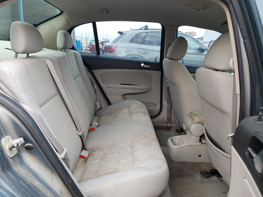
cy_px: 98
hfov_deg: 67.3
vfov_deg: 53.1
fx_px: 198
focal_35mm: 26
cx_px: 132
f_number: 1.5
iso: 50
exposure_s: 1/278
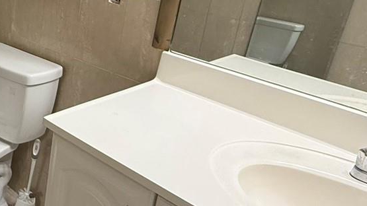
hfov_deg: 39.5
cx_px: -19
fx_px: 428
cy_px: 53
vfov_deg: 26.8
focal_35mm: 44
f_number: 2.2
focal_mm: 2.22
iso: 250
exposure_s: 1/120
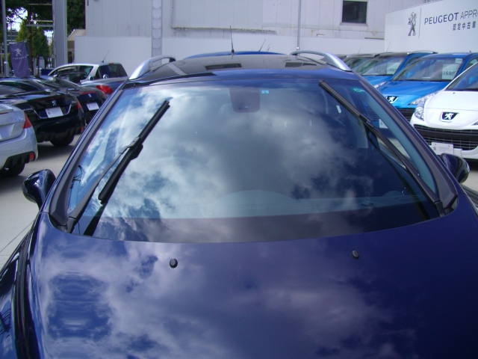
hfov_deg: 49.0
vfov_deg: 37.7
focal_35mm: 38
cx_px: 239
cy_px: 180
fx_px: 525
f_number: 2.8
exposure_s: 1/400
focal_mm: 7.9
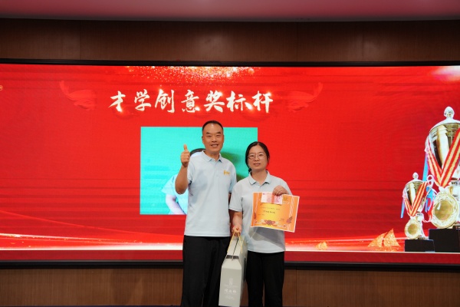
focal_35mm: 54
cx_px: 230
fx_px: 690
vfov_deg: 25.1
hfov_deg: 36.9
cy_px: 154
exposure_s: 1/160
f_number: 4
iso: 1250
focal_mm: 54
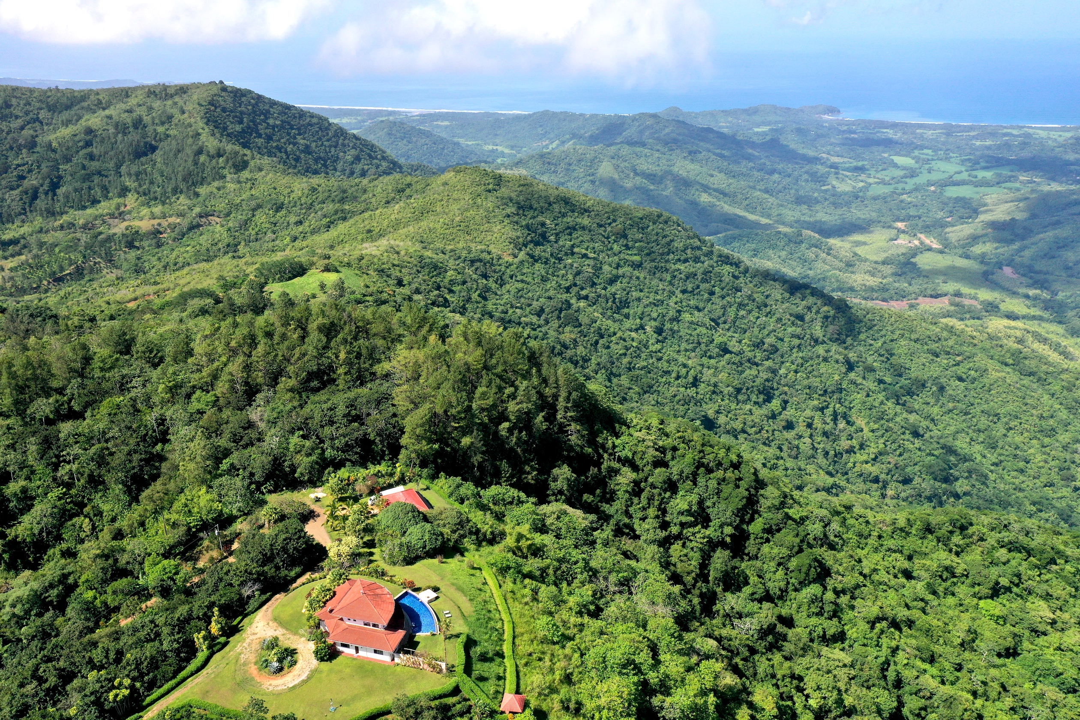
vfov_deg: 46.4
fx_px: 840
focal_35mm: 28
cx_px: 540
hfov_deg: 65.5
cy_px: 360
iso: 100
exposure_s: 1/500
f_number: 5.6
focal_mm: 10.26
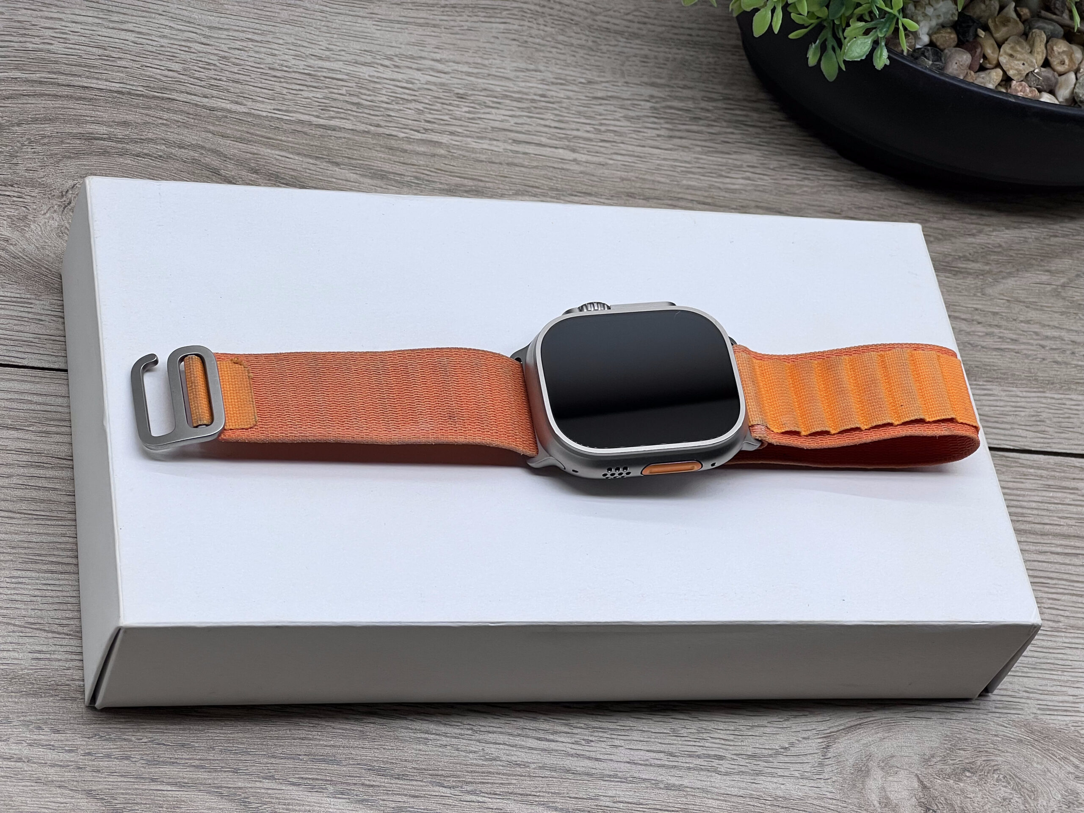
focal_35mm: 77
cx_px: 542
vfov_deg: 19.1
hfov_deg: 25.3
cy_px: 406
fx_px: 2411
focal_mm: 9
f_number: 2.8
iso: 32
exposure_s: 1/100
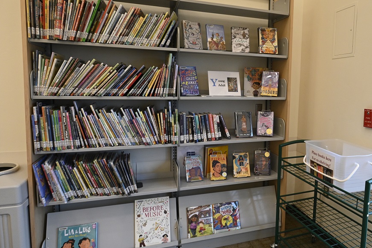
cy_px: 113
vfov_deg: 51.2
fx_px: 258
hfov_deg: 70.0
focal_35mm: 25
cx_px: 240
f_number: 3.2
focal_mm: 17
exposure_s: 1/200
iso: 2000
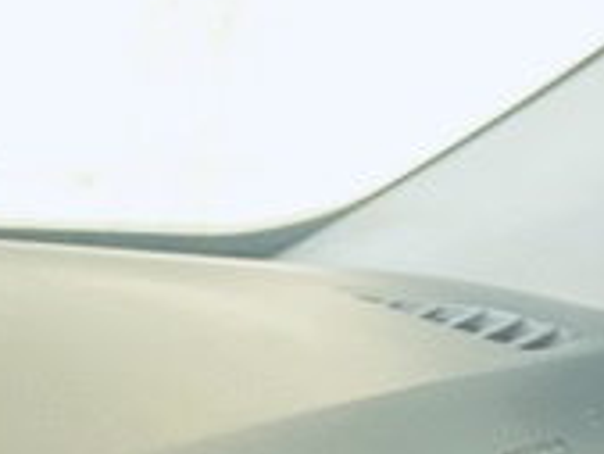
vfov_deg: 10.9
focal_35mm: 123
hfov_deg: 12.8
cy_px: 929
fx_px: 2148
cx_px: -793
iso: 125
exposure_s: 1/86
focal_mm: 4.25
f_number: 1.8
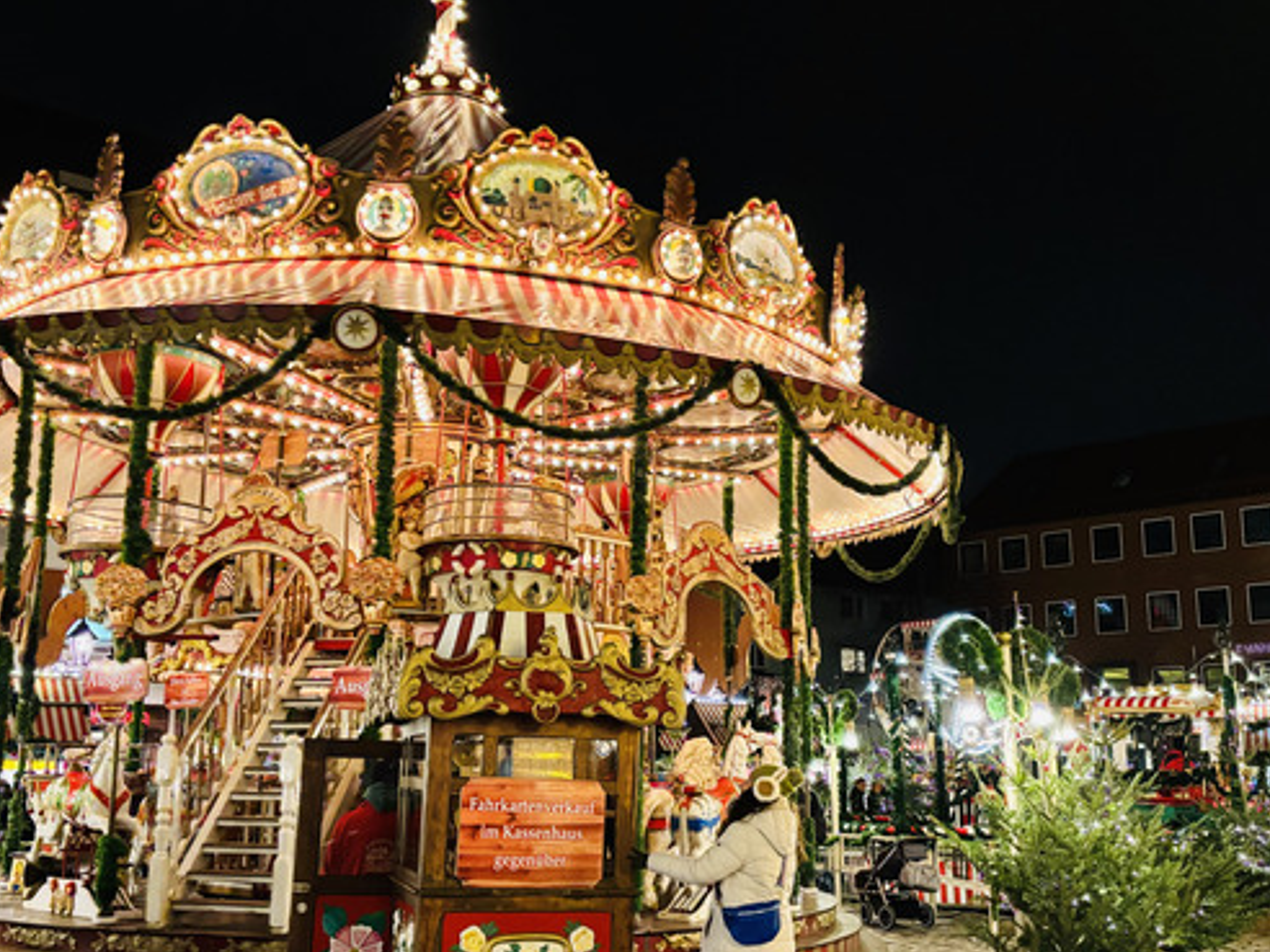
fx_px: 1357
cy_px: 546
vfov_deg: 38.6
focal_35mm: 37
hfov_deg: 50.1
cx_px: 632
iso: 500
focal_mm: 5.96
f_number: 1.6
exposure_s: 1/33
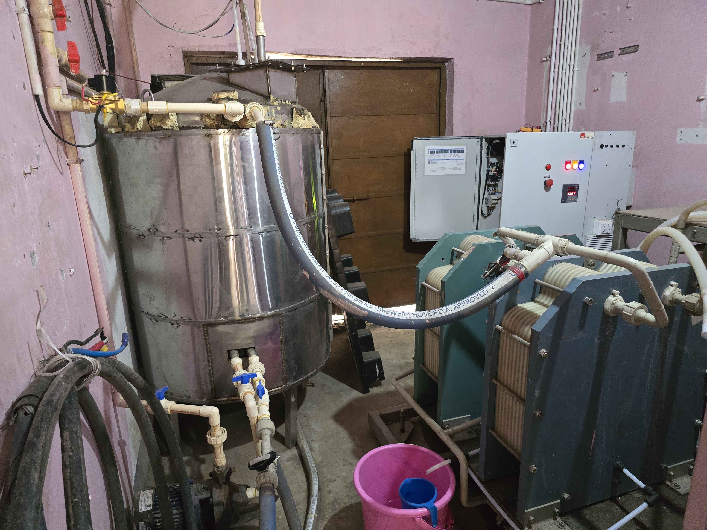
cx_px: 354
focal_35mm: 23
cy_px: 265
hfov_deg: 73.9
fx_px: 470
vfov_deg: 58.9
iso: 2500
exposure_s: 1/100
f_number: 1.7
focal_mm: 6.3
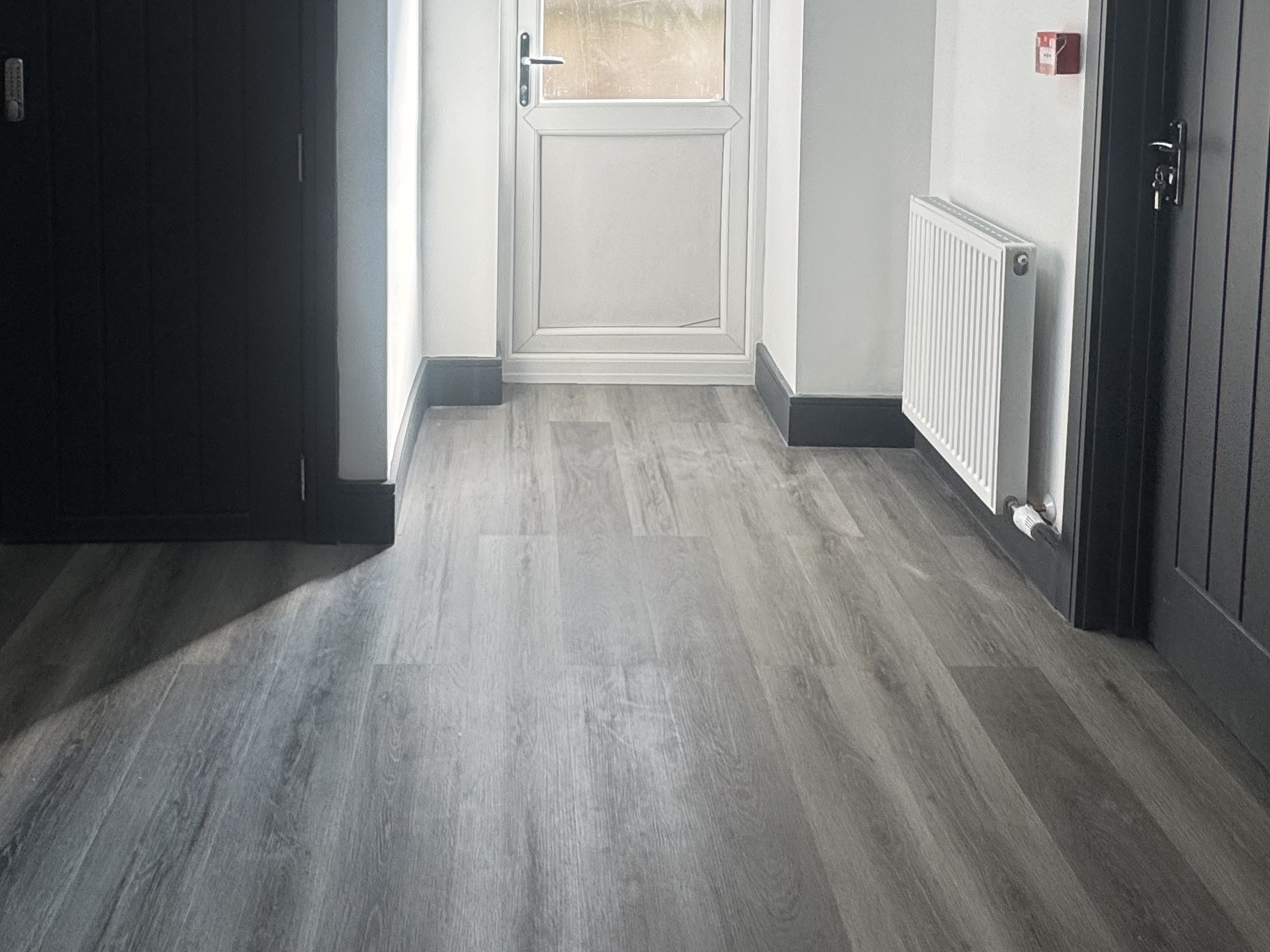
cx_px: 539
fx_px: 1137
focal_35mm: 31
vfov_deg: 41.4
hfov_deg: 58.1
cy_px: 75
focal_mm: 2.22
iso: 40
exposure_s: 1/243
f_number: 2.2
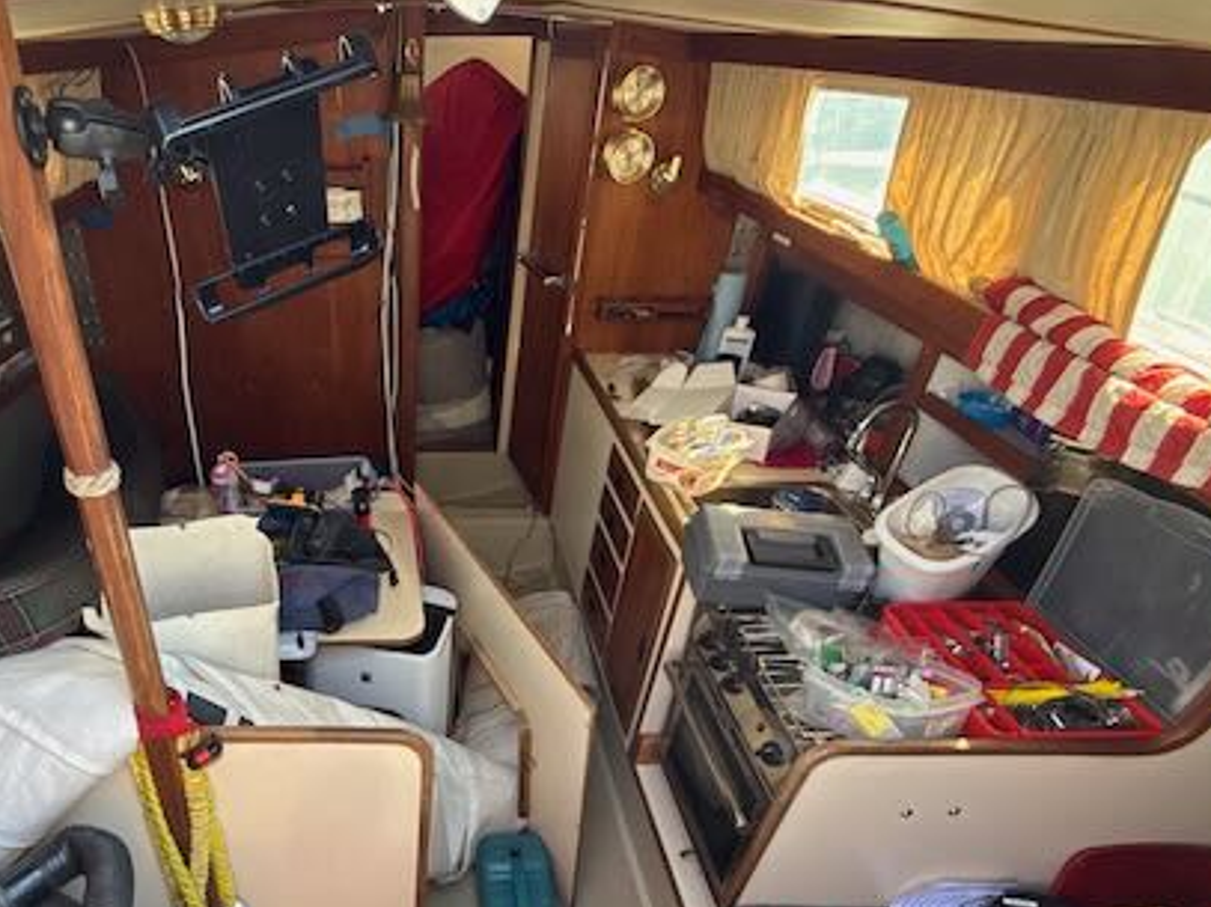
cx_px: 399
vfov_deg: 58.5
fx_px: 769
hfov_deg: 73.9
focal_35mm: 22
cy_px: 657
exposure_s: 1/99
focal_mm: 2.22
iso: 125
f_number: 2.2
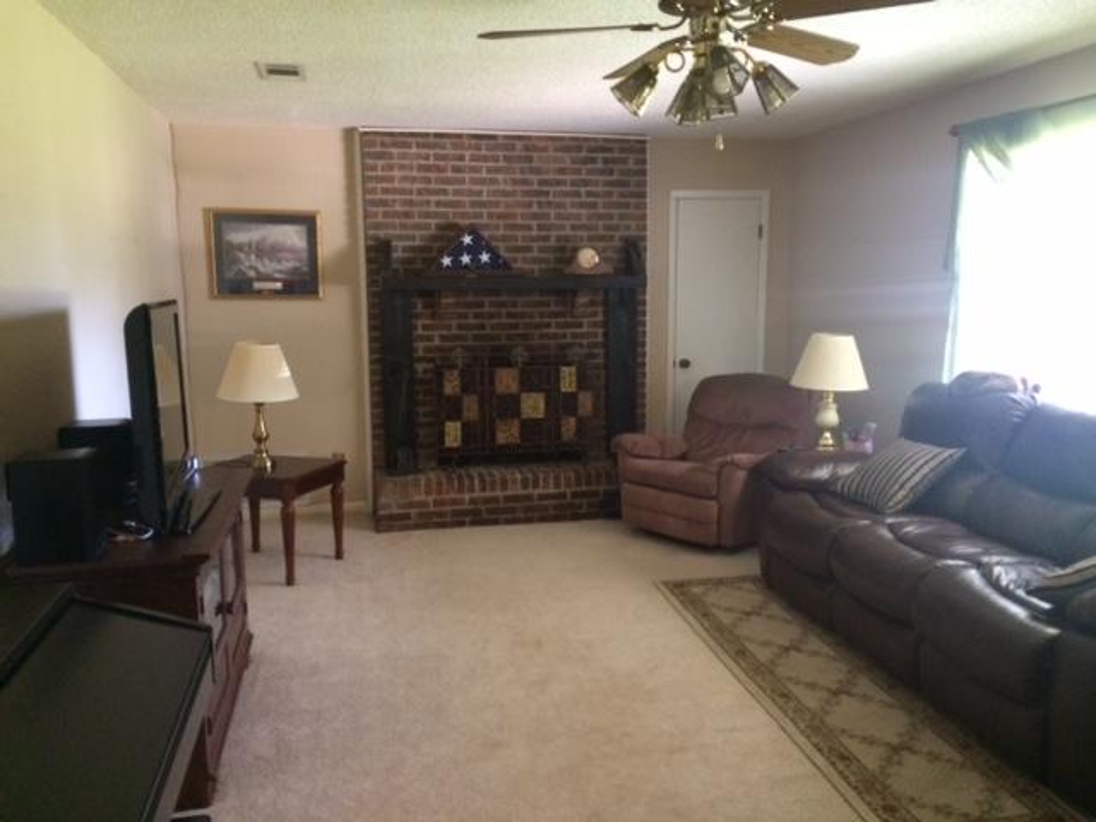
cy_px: 411
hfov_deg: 61.7
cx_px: 548
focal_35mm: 29
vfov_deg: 48.2
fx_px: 918
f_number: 2.2
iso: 320
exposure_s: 1/24
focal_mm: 4.15
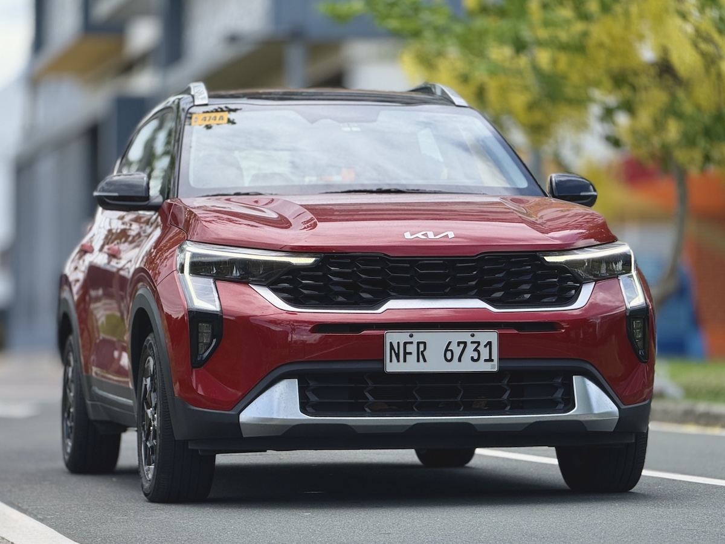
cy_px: 272
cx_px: 362
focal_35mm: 120
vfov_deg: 12.3
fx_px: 2513
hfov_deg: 16.4
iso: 50
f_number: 2.8
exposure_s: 1/891
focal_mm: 15.66
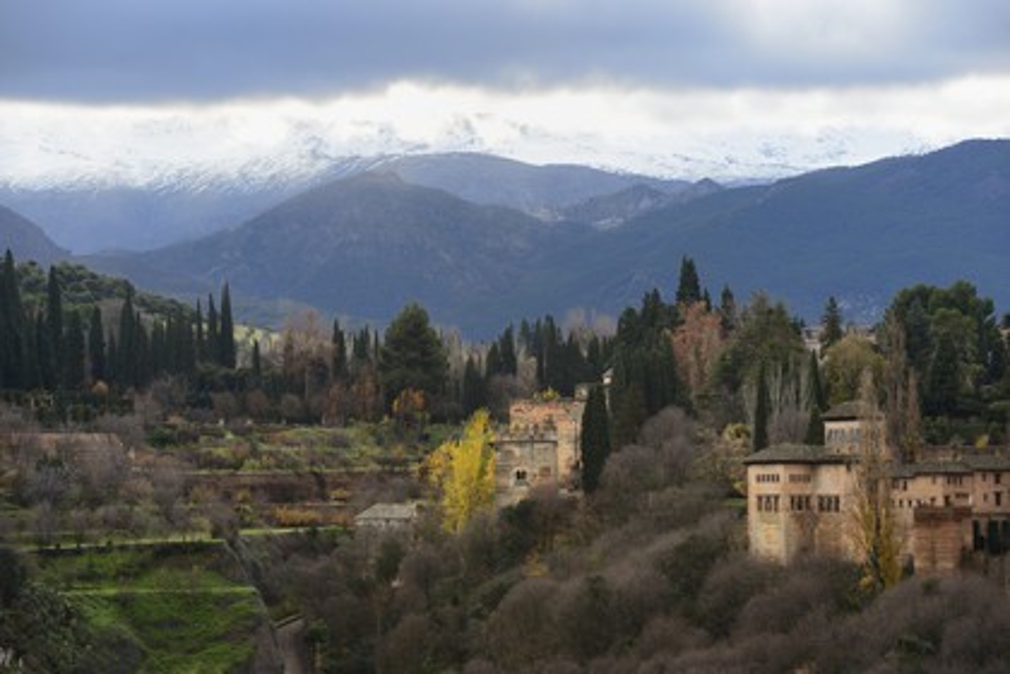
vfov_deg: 9.5
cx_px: 505
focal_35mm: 145
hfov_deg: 14.2
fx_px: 4068
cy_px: 337
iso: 400
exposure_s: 1/160
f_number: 7.1
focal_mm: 145
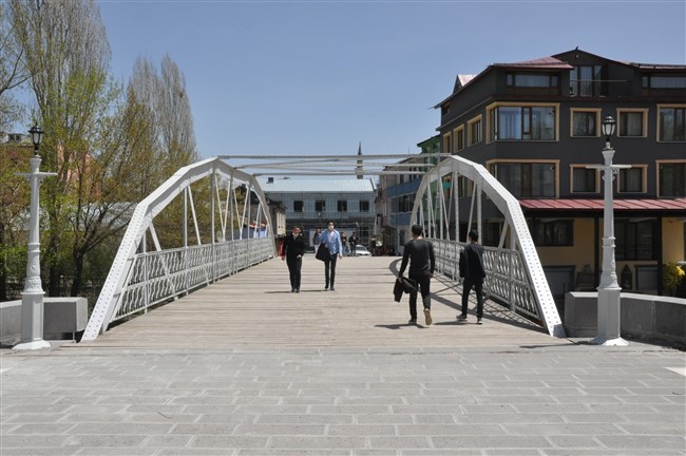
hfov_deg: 57.3
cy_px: 228
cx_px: 343
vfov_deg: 39.9
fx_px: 628
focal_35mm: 33
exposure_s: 1/800
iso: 1000
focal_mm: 22
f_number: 14
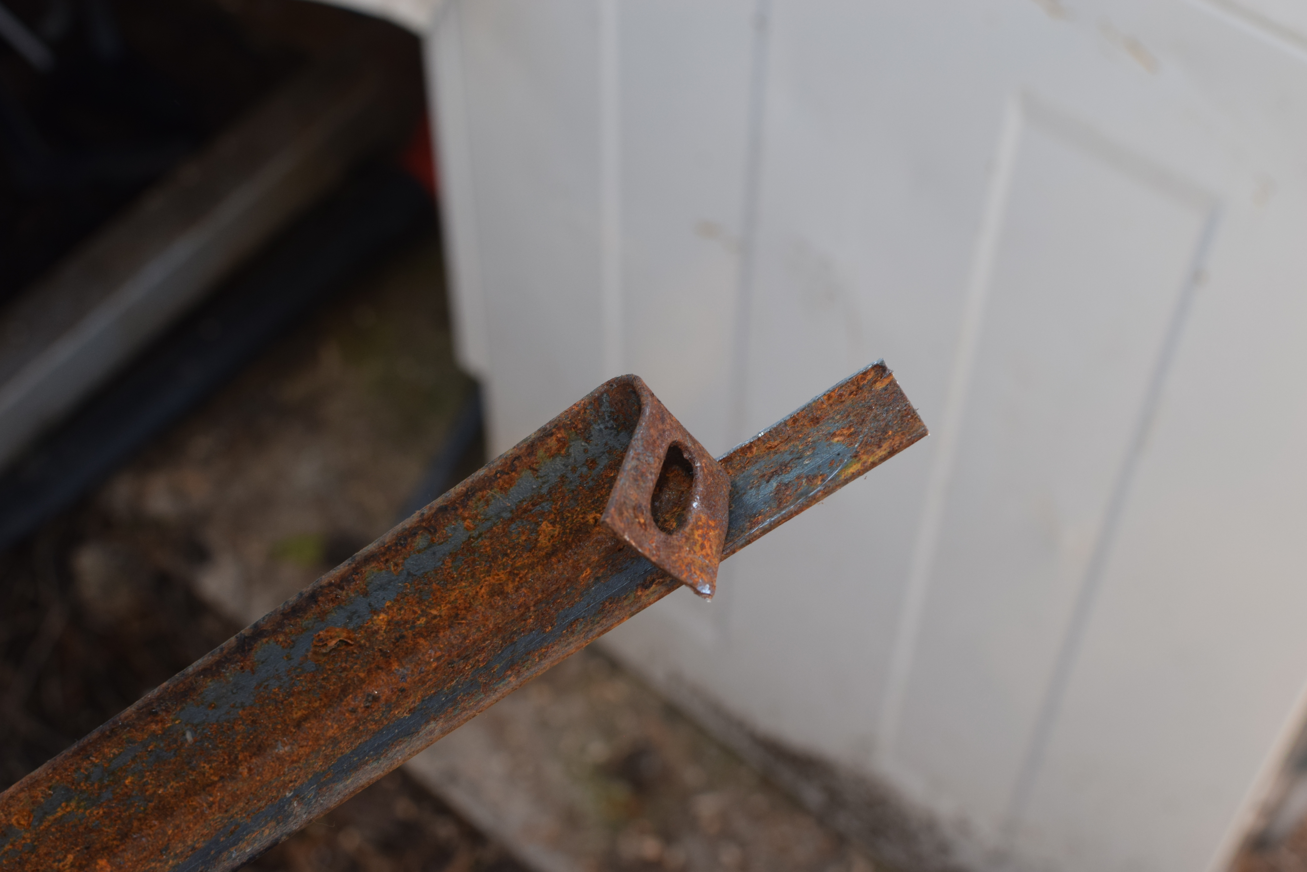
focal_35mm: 52
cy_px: 436
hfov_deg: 37.9
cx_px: 654
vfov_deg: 25.8
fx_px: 1906
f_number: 5.6
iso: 450
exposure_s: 1/125
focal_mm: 35
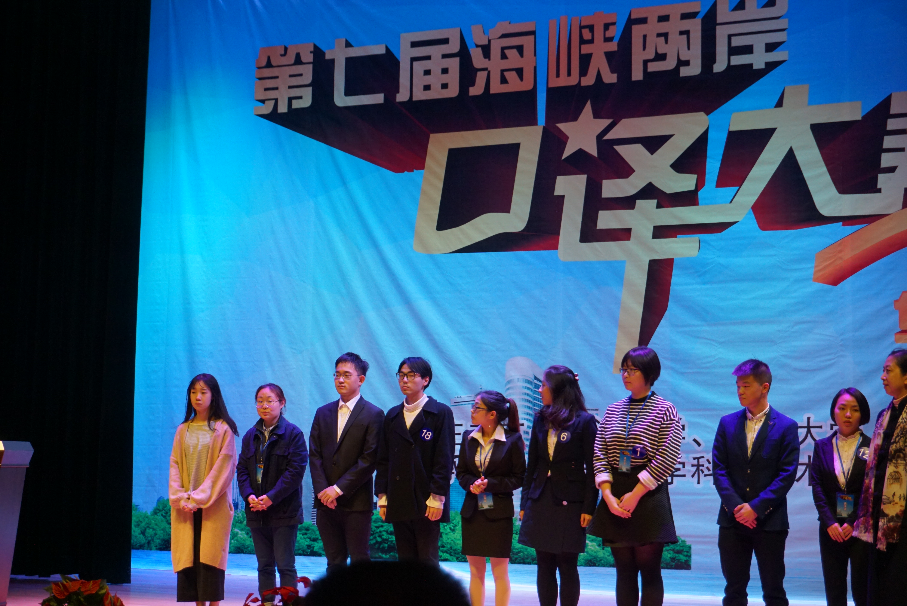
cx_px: 454
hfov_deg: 29.2
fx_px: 1739
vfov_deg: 19.8
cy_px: 303
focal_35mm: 69
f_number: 5.6
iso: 1250
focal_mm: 46
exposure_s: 1/160
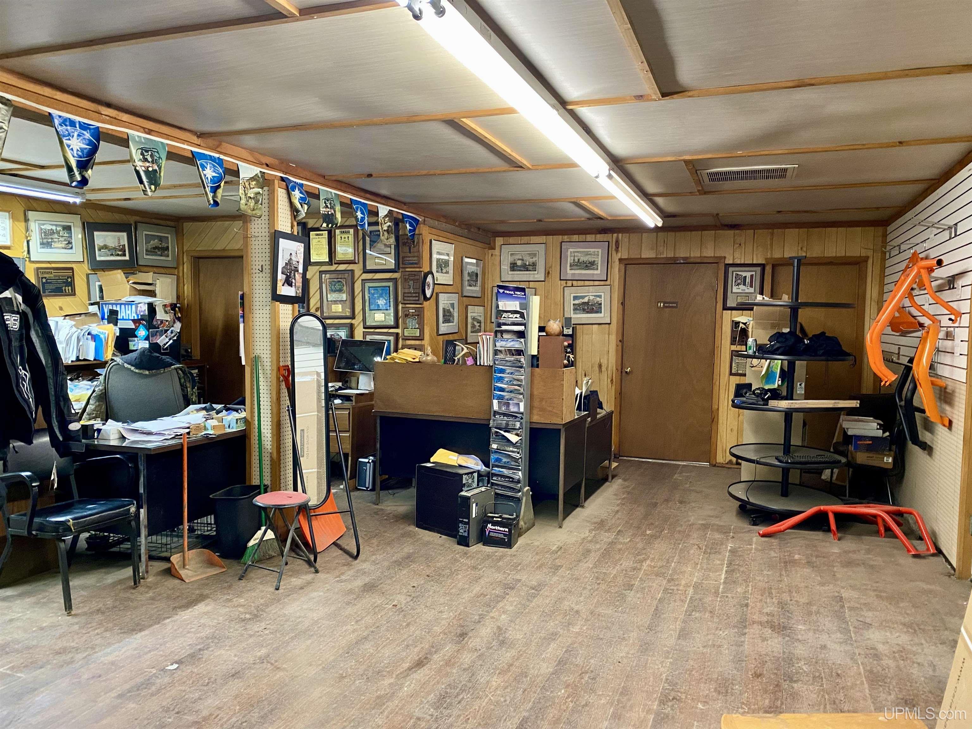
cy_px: 364
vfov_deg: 53.1
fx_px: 730
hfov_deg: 67.3
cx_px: 486
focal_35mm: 26
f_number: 1.8
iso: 400
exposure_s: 1/60
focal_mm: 4.25
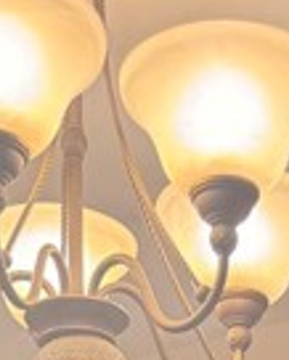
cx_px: 228
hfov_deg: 14.0
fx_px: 1175
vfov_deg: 13.4
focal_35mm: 110
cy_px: 834
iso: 200
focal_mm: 6.76
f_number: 1.78
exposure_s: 1/60
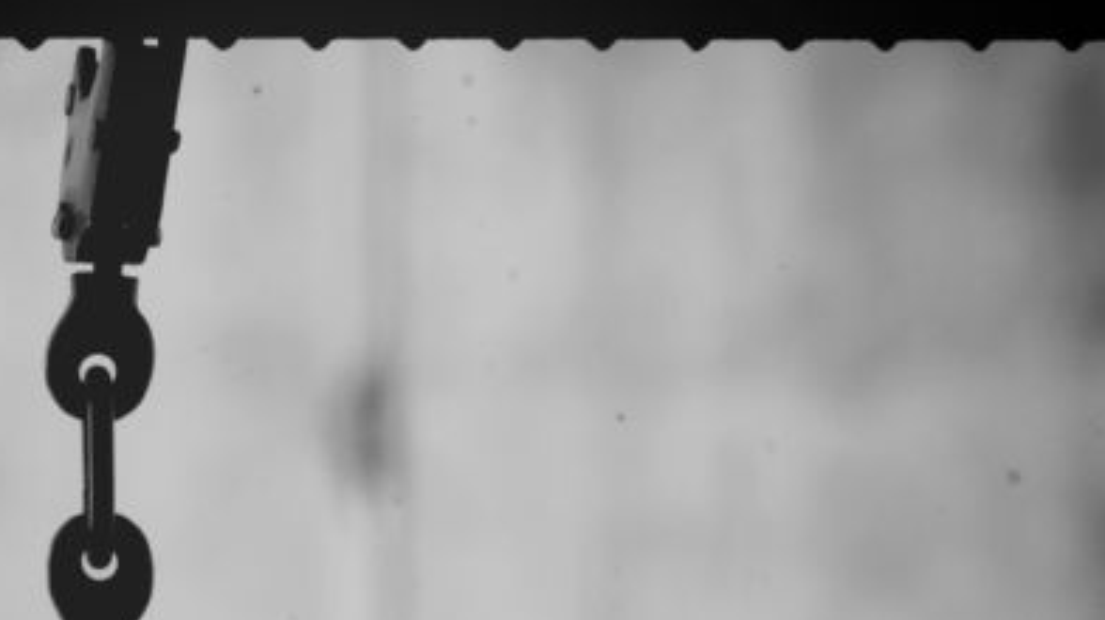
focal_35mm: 603
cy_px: 488
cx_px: 569
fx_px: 17658
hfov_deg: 3.6
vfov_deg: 2.0
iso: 125
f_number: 6.3
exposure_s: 1/200
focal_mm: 48.4
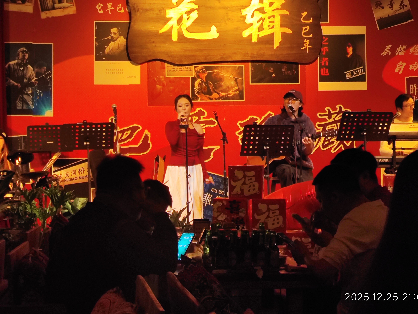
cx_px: 201
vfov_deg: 49.6
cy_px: 133
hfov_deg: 63.4
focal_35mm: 28
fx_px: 338
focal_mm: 4.68
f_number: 1.8
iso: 171
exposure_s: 1/33.3
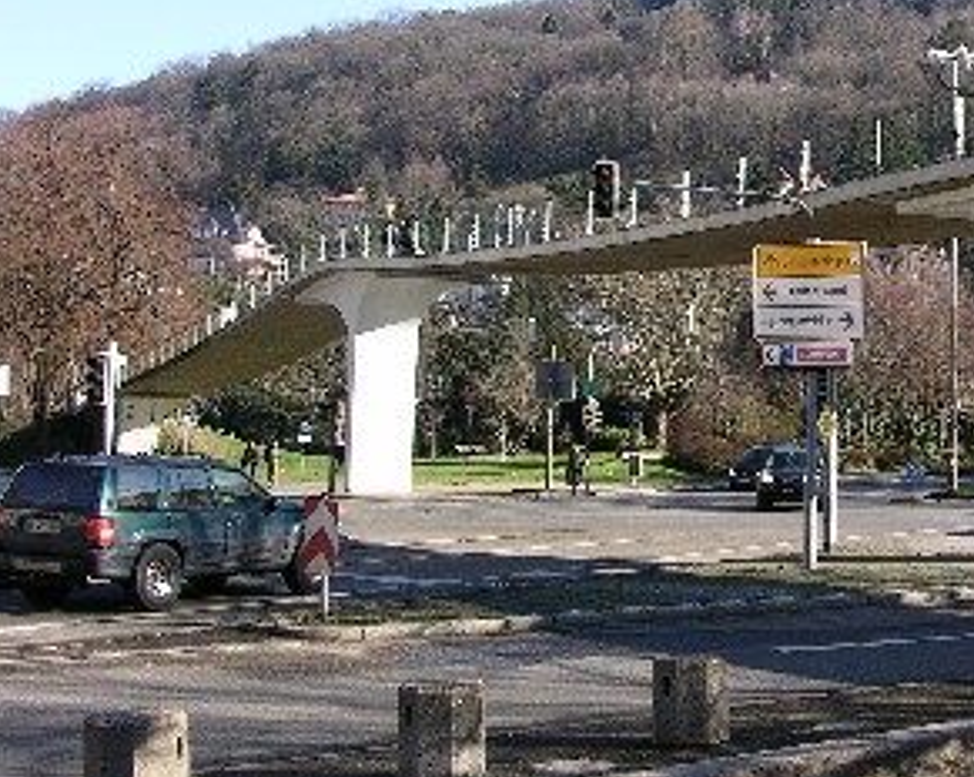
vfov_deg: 22.1
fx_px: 1986
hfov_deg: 26.7
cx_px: 869
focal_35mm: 69
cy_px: 278
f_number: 6.3
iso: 50
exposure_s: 1/87.5
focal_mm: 8.9
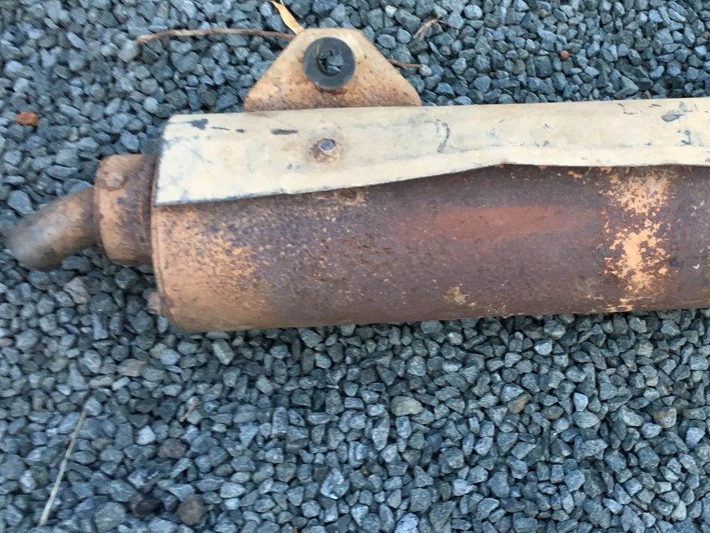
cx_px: 507
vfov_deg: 31.4
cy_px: 206
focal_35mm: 46
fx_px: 944
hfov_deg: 40.4
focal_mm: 4.15
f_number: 2.2
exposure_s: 1/33
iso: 100
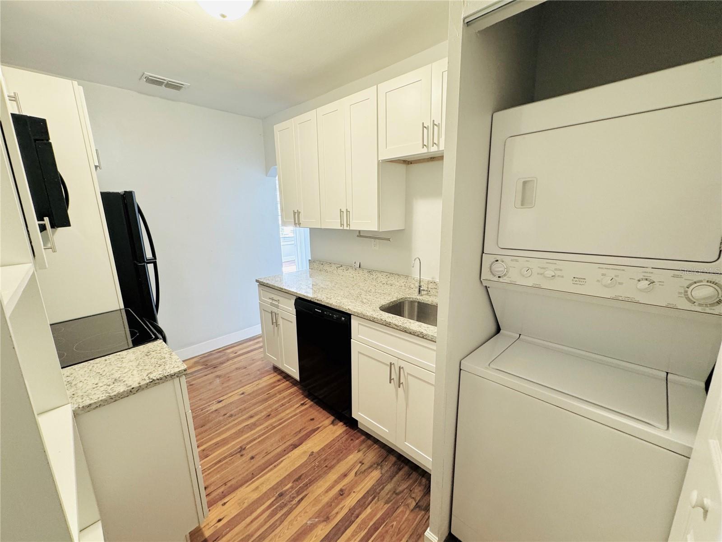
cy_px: 271
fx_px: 292
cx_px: 361
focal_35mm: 14
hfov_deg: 102.1
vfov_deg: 85.7
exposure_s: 1/60
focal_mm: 2.22
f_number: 2.2
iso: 200
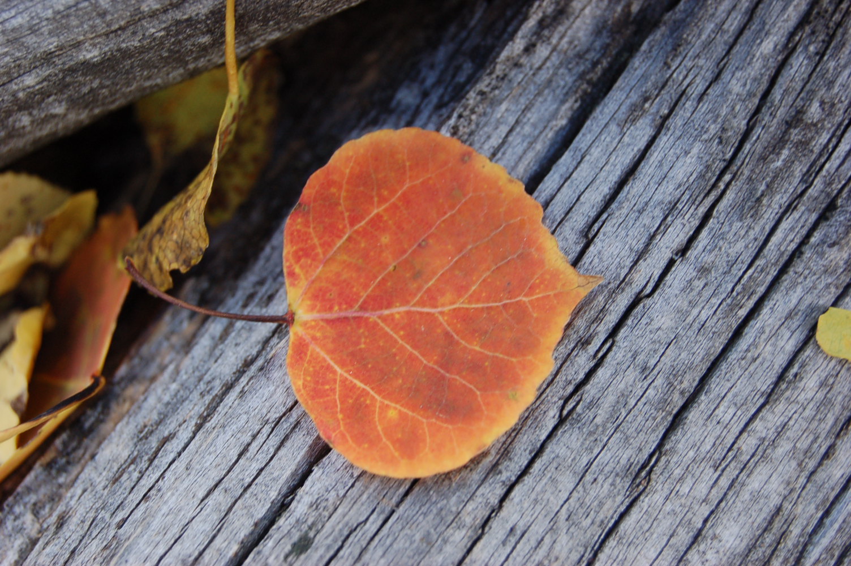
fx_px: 1948
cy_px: 283
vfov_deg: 16.5
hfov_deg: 24.6
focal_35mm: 82
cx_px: 426
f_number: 5.6
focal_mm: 55
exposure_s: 1/60
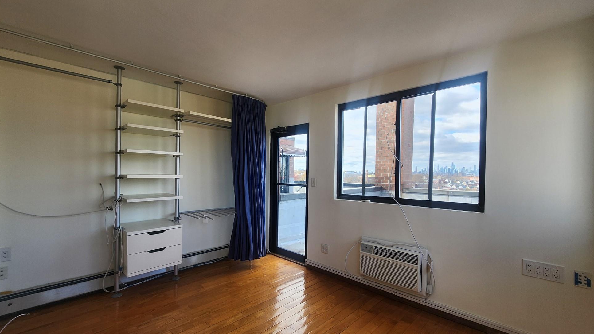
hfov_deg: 103.0
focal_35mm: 15
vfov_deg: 70.5
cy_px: 170
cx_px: 291
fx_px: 236
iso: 32
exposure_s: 1/141
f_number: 2.2
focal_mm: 1.74
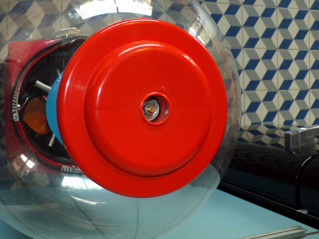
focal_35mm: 37
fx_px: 341
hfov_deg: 50.1
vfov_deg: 38.7
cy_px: 120
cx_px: 160
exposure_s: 1/34
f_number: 3.3
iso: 160
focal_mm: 6.6
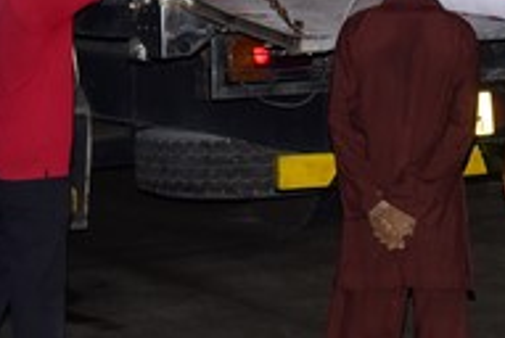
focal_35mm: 163
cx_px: 553
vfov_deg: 8.4
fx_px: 2290
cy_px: -50
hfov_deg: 12.4
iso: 1250
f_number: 5.6
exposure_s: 1/160
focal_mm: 48
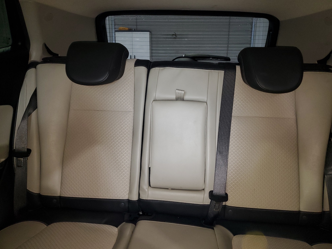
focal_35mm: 26
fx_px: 249
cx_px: 166
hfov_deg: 67.3
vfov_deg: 53.1
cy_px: 124
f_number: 1.5
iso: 105
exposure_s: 1/60.2
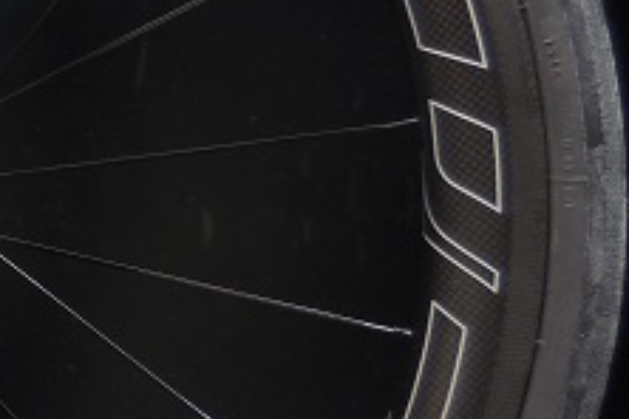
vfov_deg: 18.2
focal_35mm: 75
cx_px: -210
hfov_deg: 23.5
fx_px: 1310
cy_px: 161
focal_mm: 4.5
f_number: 3.3
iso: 125
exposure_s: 1/6
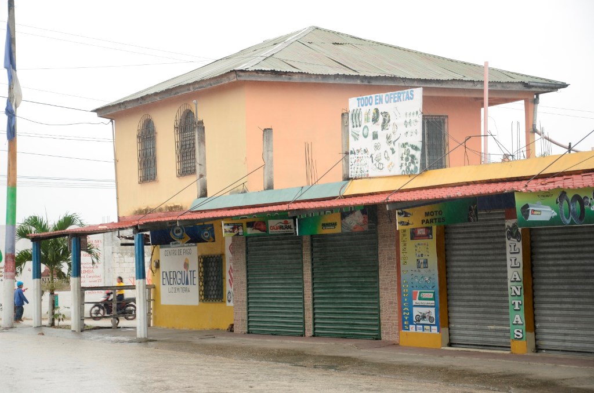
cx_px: 297
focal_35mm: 93
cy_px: 196
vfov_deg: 14.6
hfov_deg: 22.0
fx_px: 1531
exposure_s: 1/125
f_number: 5.6
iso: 100
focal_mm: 62
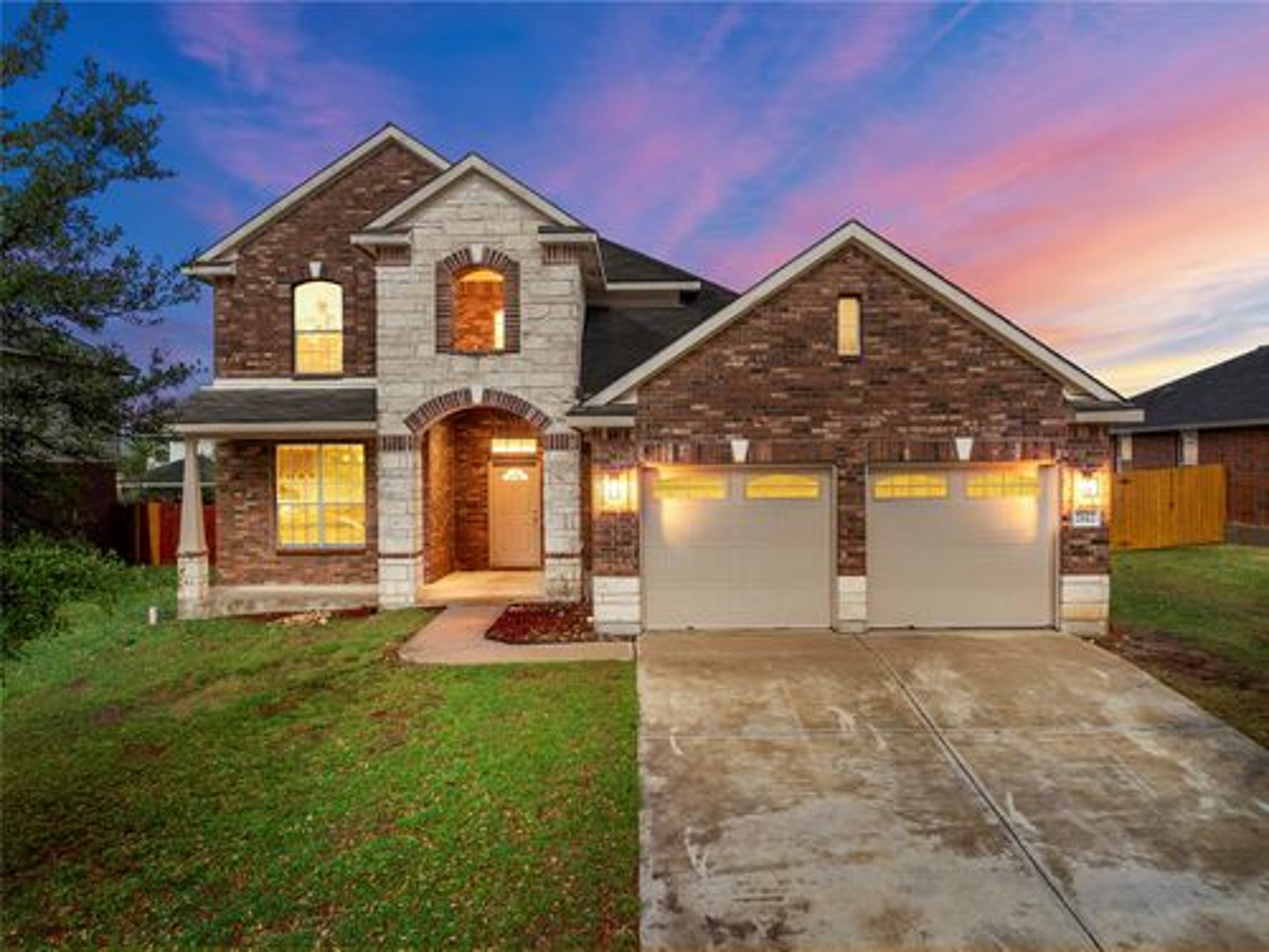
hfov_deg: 71.6
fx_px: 880
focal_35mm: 24
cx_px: 634
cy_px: 476
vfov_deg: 56.8
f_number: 2.8
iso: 100
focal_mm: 12.29
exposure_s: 1/2000
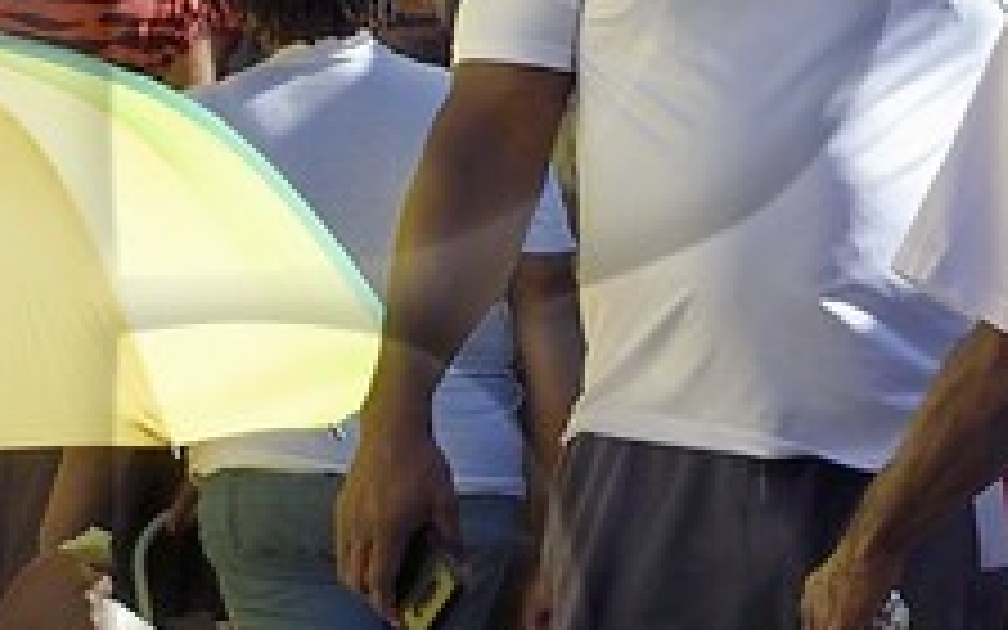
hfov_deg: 4.4
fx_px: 12994
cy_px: 324
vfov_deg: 2.8
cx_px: -189
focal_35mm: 473
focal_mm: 65
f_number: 13
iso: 200
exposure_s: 1/250
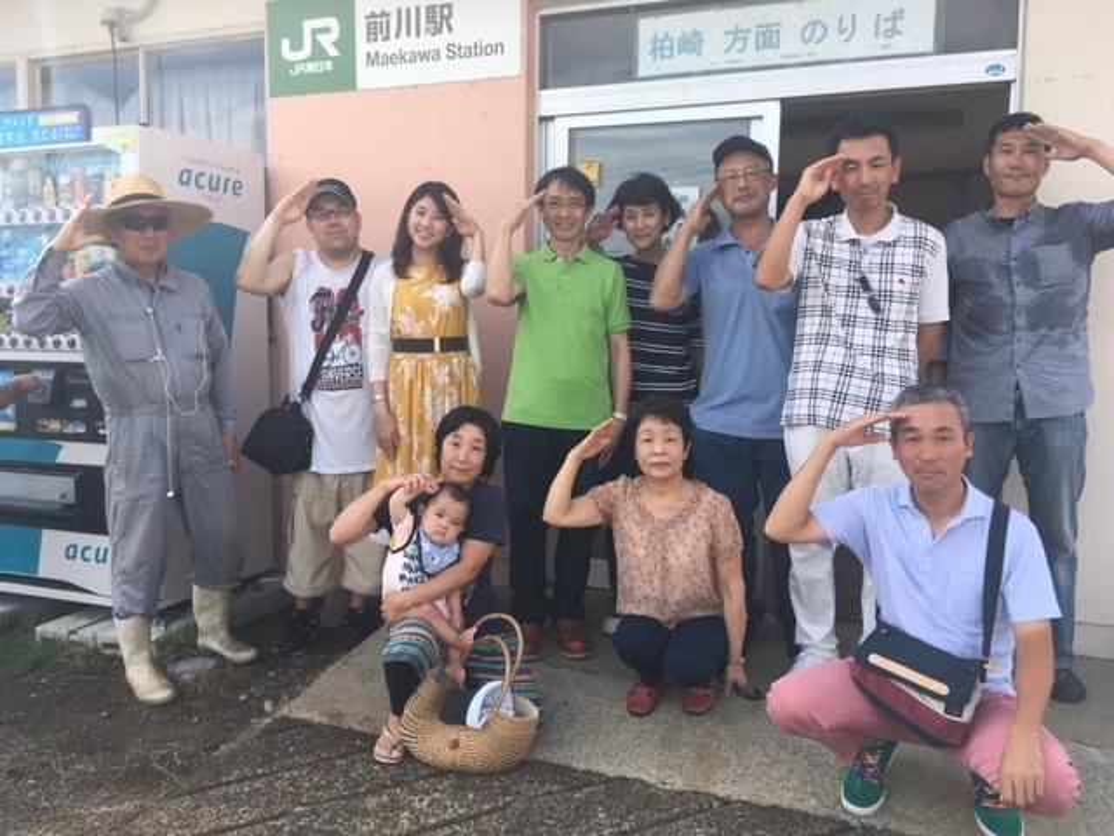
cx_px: 557
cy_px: 418
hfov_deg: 61.7
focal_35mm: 29
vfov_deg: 48.2
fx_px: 933
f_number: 2.2
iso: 25
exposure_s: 1/686
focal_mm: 4.15
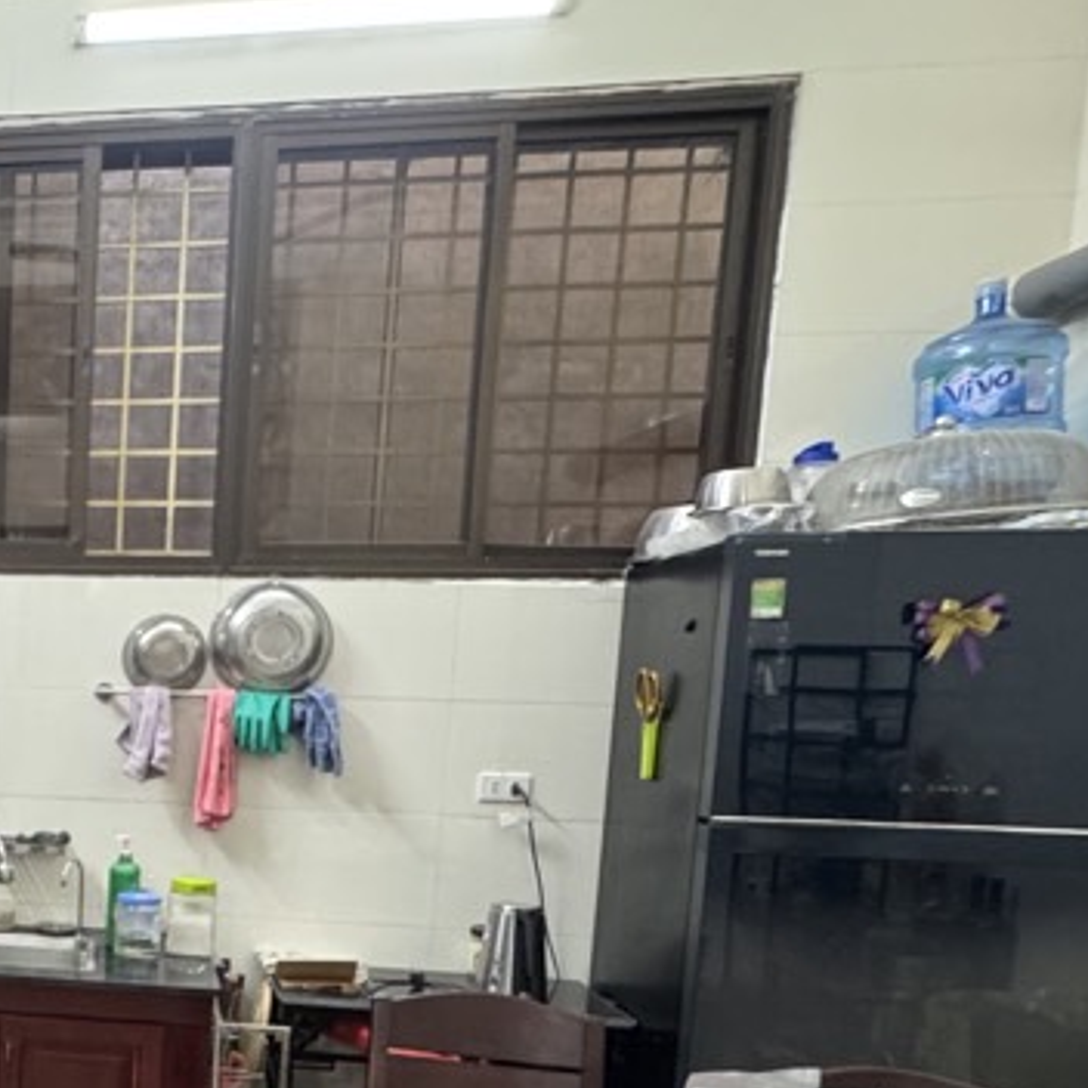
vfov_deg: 44.4
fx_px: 1280
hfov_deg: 38.0
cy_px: 828
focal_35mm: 36
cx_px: -117
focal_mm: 2.22
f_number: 2.2
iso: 320
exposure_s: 1/50
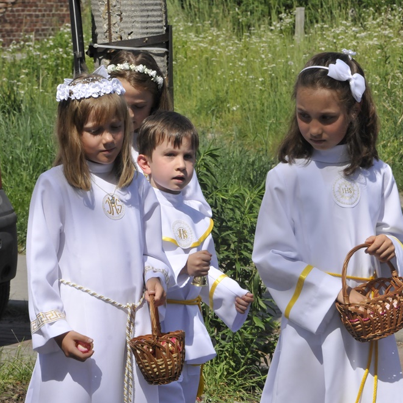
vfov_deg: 8.6
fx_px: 2669
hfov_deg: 8.6
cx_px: 192
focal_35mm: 203
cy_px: 202
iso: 800
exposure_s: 1/1000
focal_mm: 105
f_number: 16
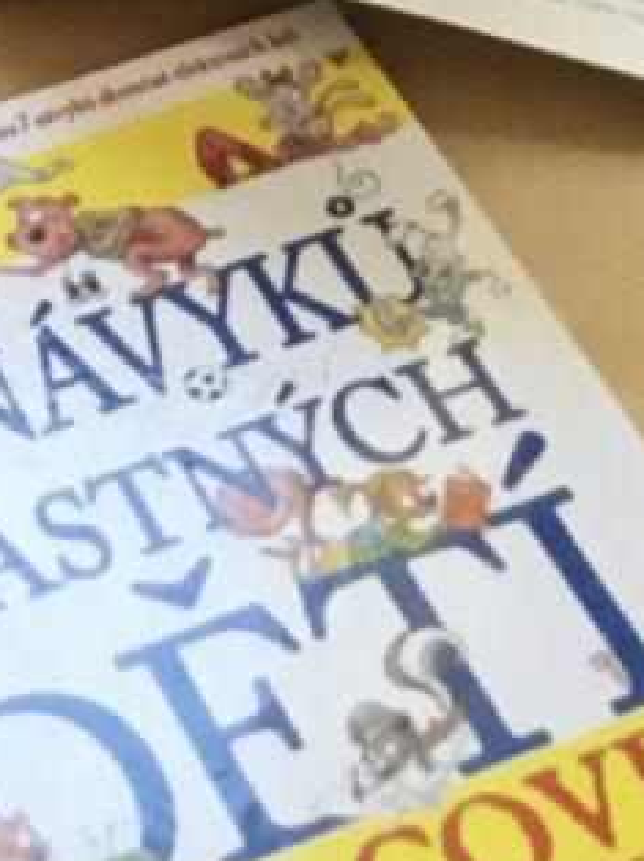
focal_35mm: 158
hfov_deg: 9.3
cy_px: -820
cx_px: -36
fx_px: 3925
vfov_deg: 11.4
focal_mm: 3.3
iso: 32
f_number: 2.4
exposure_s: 1/33
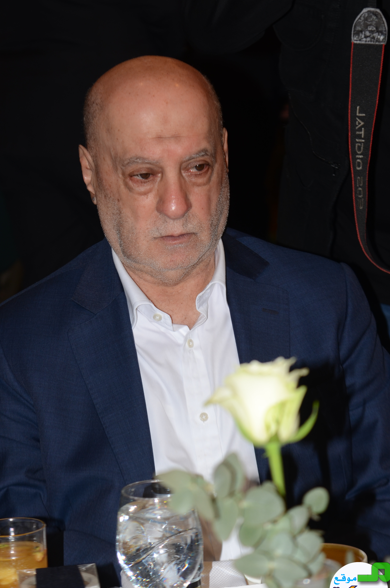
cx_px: 166
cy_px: 272
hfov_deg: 9.2
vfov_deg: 13.9
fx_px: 2416
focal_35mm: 148
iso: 250
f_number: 4.5
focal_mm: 82
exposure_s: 1/250
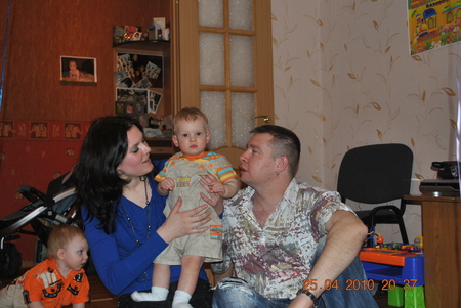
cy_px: 154
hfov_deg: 44.9
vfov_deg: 30.9
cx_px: 230
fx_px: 558
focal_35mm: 44
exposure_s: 1/60
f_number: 4.5
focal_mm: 29
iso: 200
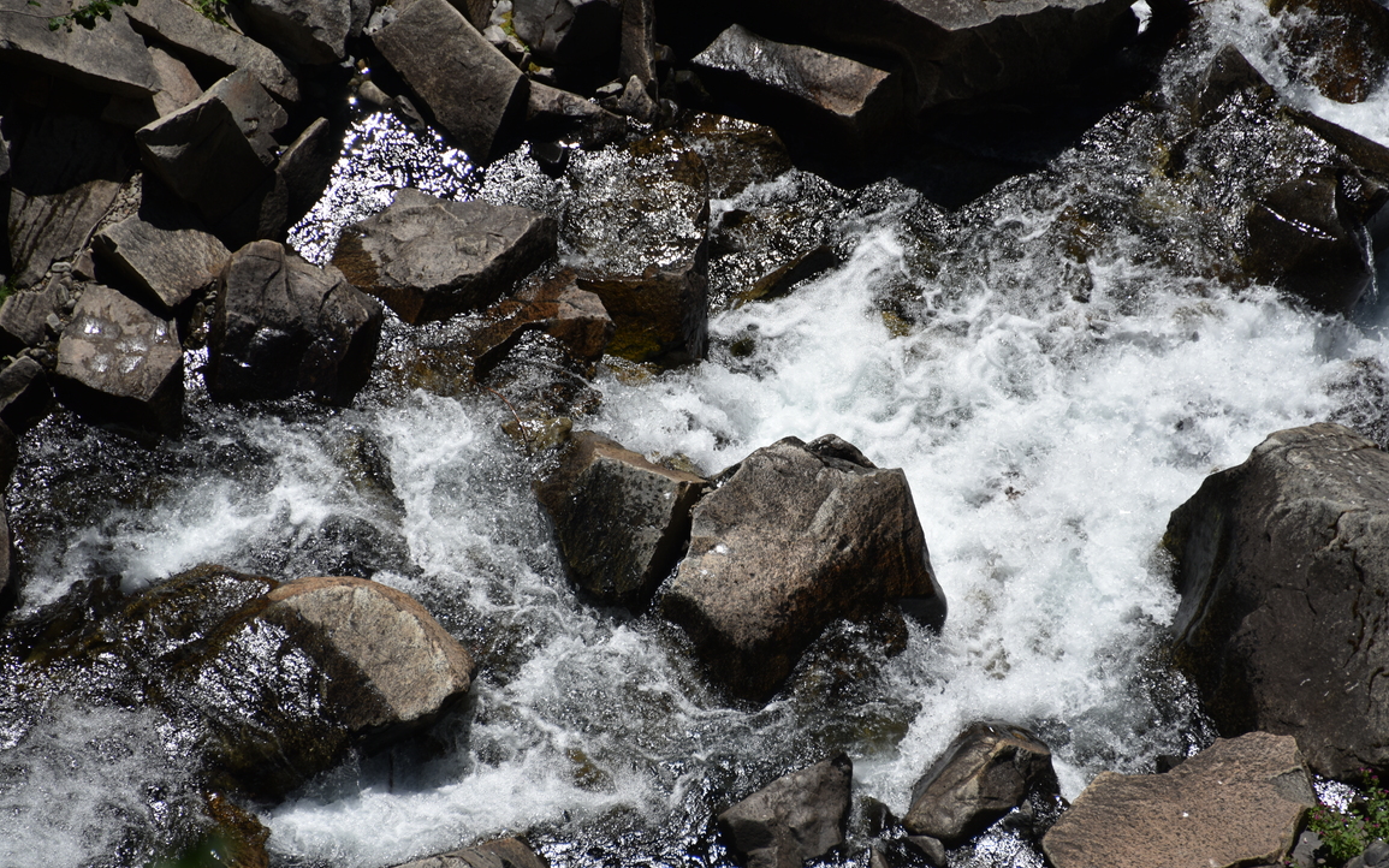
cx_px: 726
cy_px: 445
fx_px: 12833
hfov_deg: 6.2
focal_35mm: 339
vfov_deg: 3.9
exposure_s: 1/640
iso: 100
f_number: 7.1
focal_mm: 300
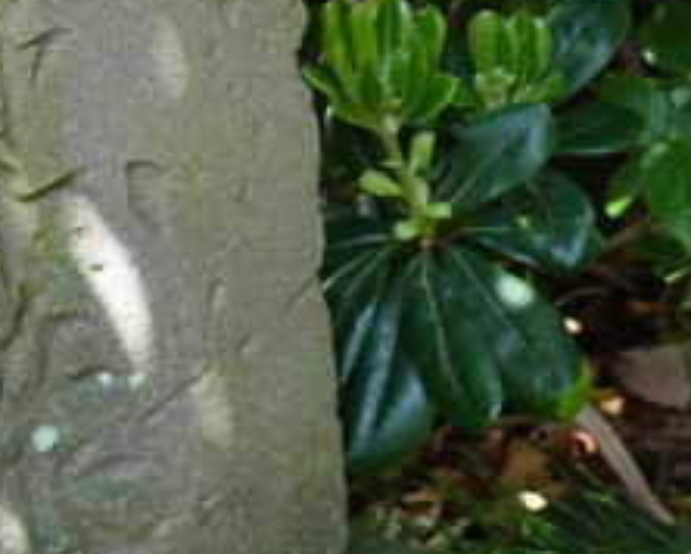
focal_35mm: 108
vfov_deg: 13.9
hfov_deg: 16.7
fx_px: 2211
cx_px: -229
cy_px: -96
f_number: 3.2
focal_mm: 9.23
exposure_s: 1/100
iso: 125
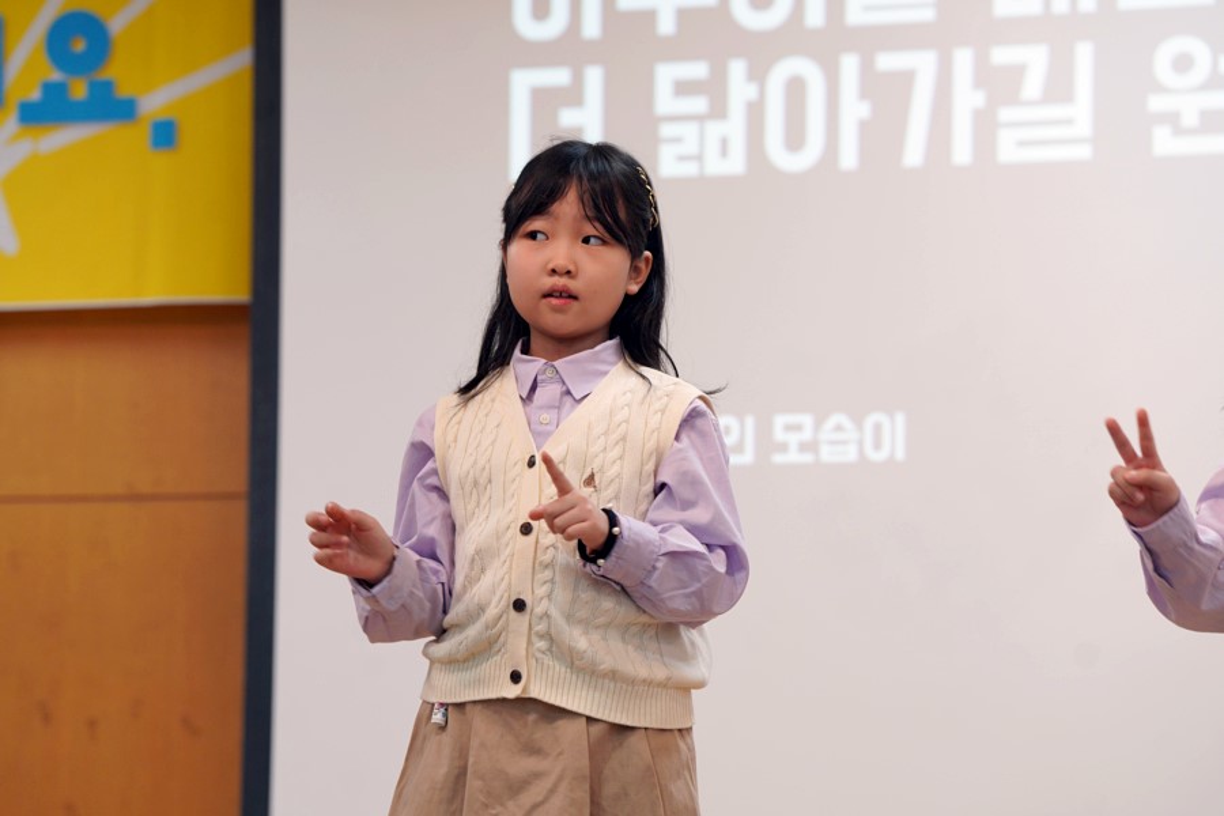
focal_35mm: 130
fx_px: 4420
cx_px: 612
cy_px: 408
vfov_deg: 10.5
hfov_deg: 15.8
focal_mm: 130
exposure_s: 1/160
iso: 800
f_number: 4
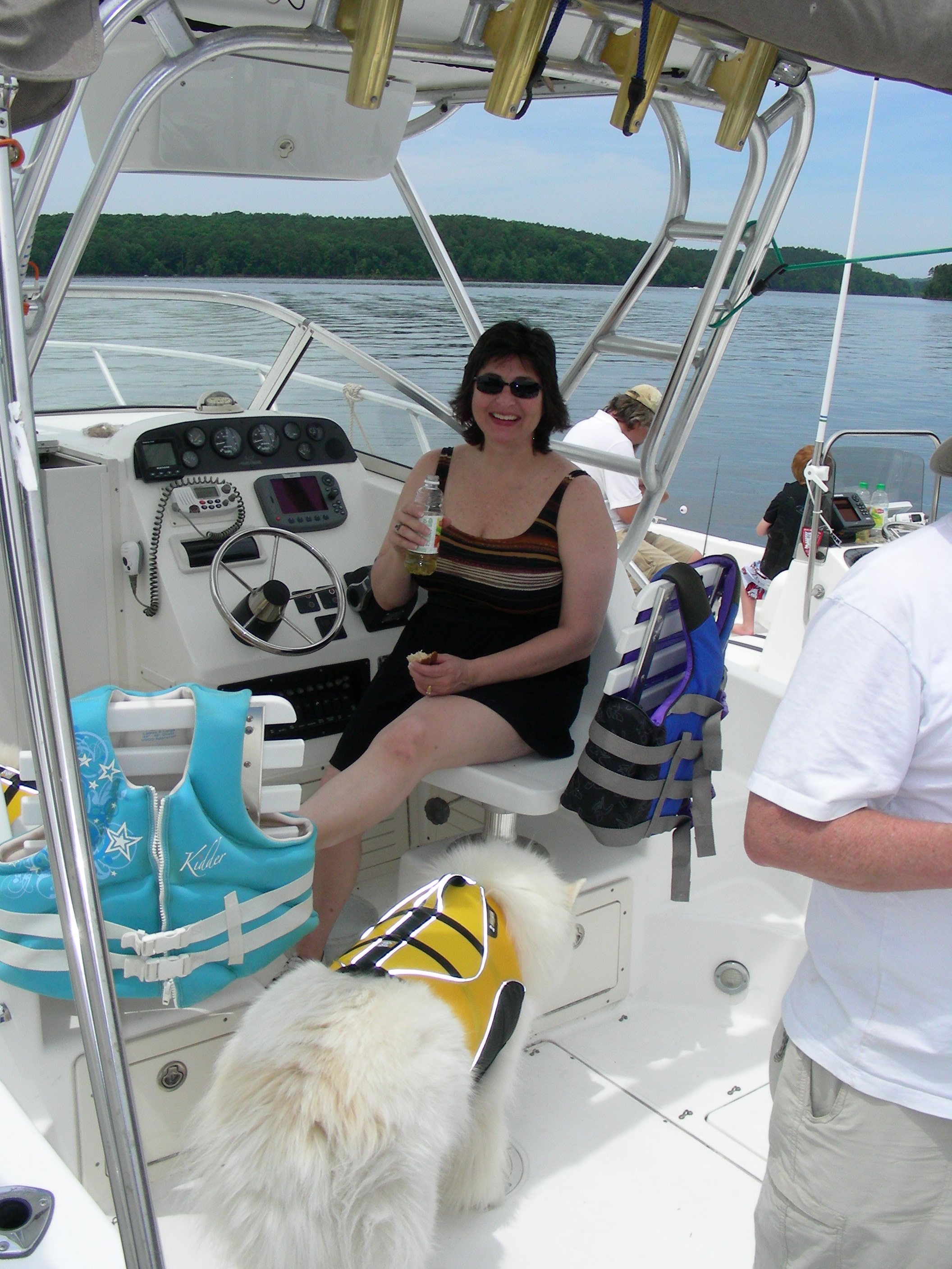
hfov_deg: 37.7
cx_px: 476
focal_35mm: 38
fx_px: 1393
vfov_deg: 49.0
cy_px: 634
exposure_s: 1/557
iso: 50
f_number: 5.6
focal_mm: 6.3
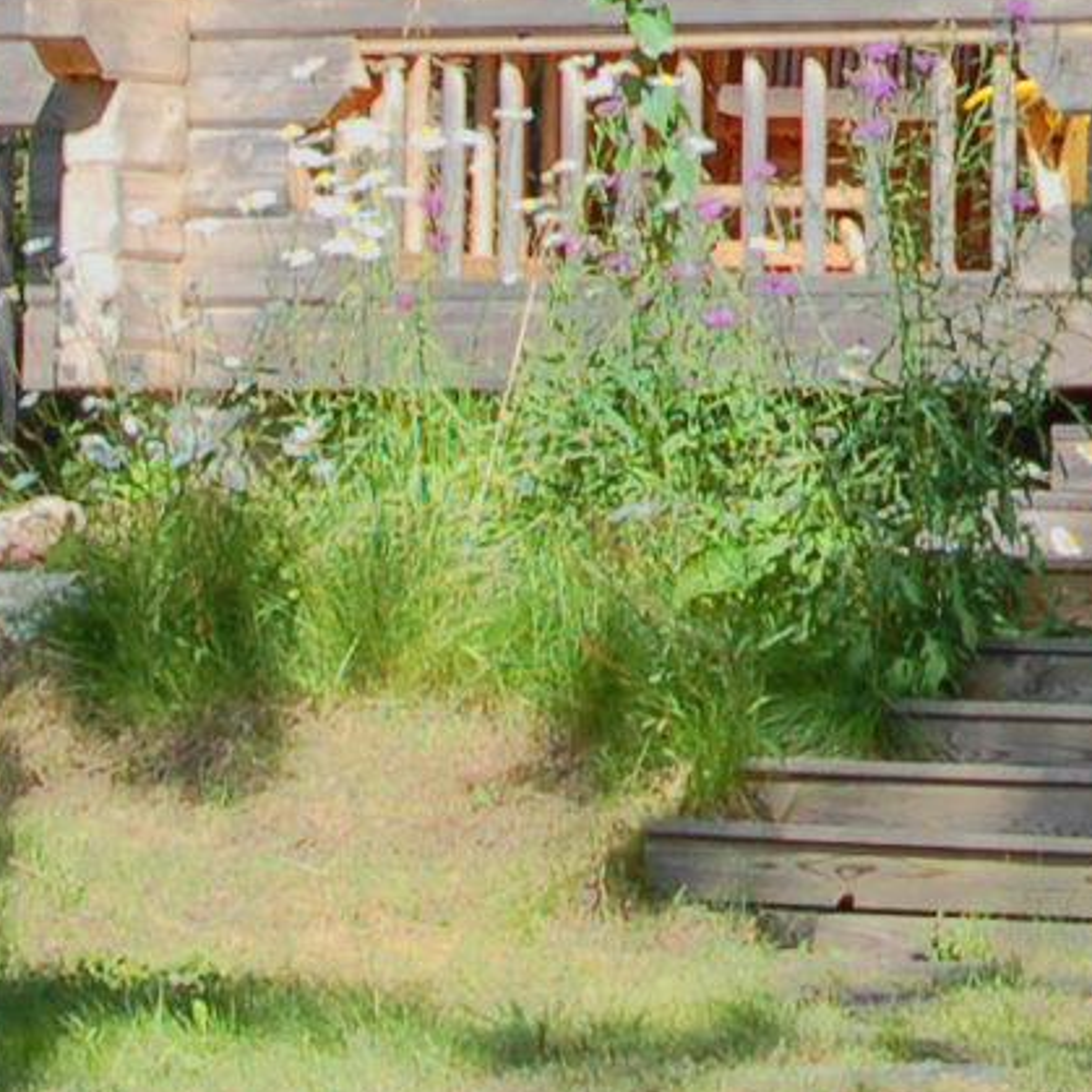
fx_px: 12777
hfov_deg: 4.9
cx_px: 1548
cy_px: -1032
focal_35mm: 358
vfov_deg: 4.8
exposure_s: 1/80
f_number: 13
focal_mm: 46
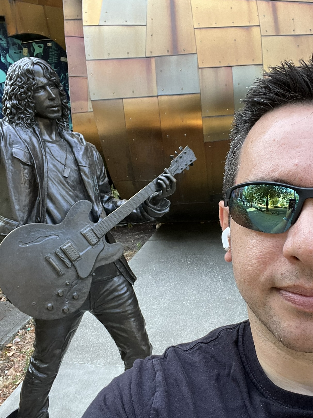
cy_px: 216
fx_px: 458
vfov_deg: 49.0
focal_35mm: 38
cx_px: 190
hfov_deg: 37.6
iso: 64
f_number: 2.2
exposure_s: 1/121
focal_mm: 2.71
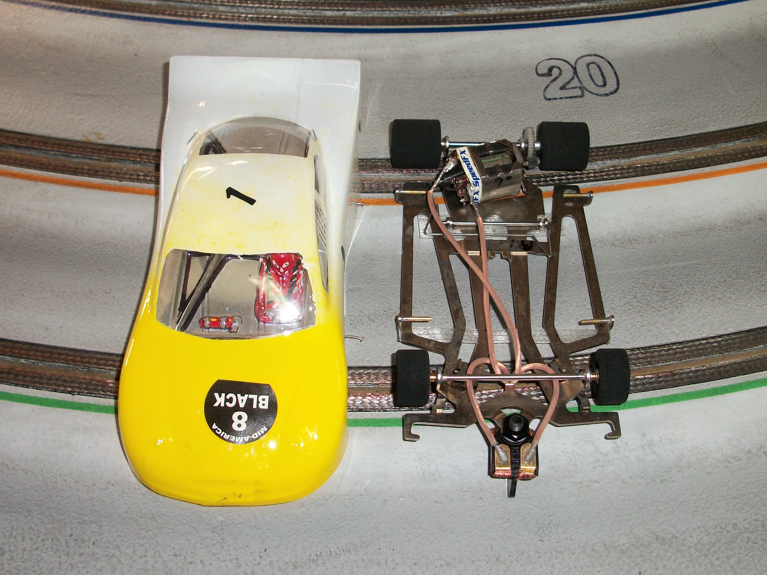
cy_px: 288
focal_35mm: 35
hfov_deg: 52.6
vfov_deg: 40.7
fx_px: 775
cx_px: 384
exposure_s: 1/30
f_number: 3.1
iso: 80
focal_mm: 6.3
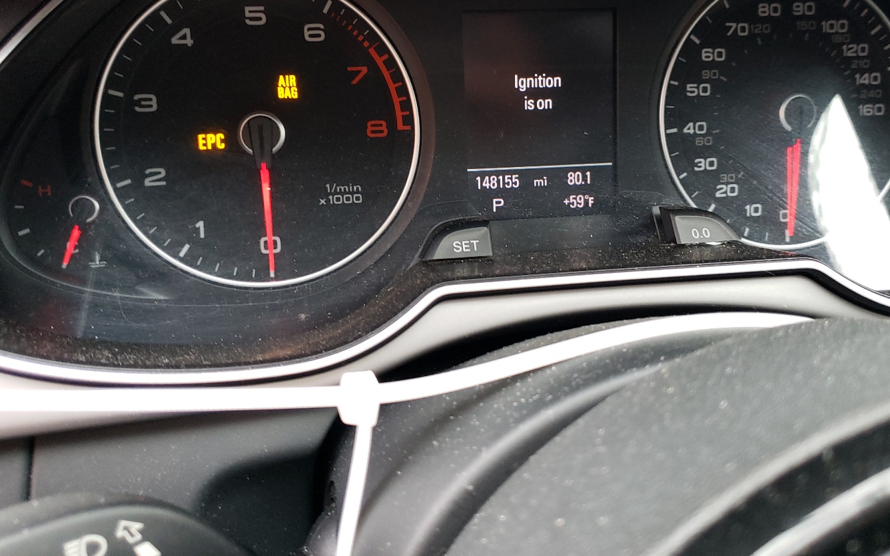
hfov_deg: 58.1
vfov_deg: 38.0
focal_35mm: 33
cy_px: 198
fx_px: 800
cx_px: 455
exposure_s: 1/60.2
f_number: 1.5
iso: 155
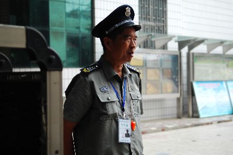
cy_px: 78
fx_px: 388
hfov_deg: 33.4
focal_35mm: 60
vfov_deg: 22.6
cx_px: 116
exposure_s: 1/320
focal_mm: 40
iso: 200
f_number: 2.8
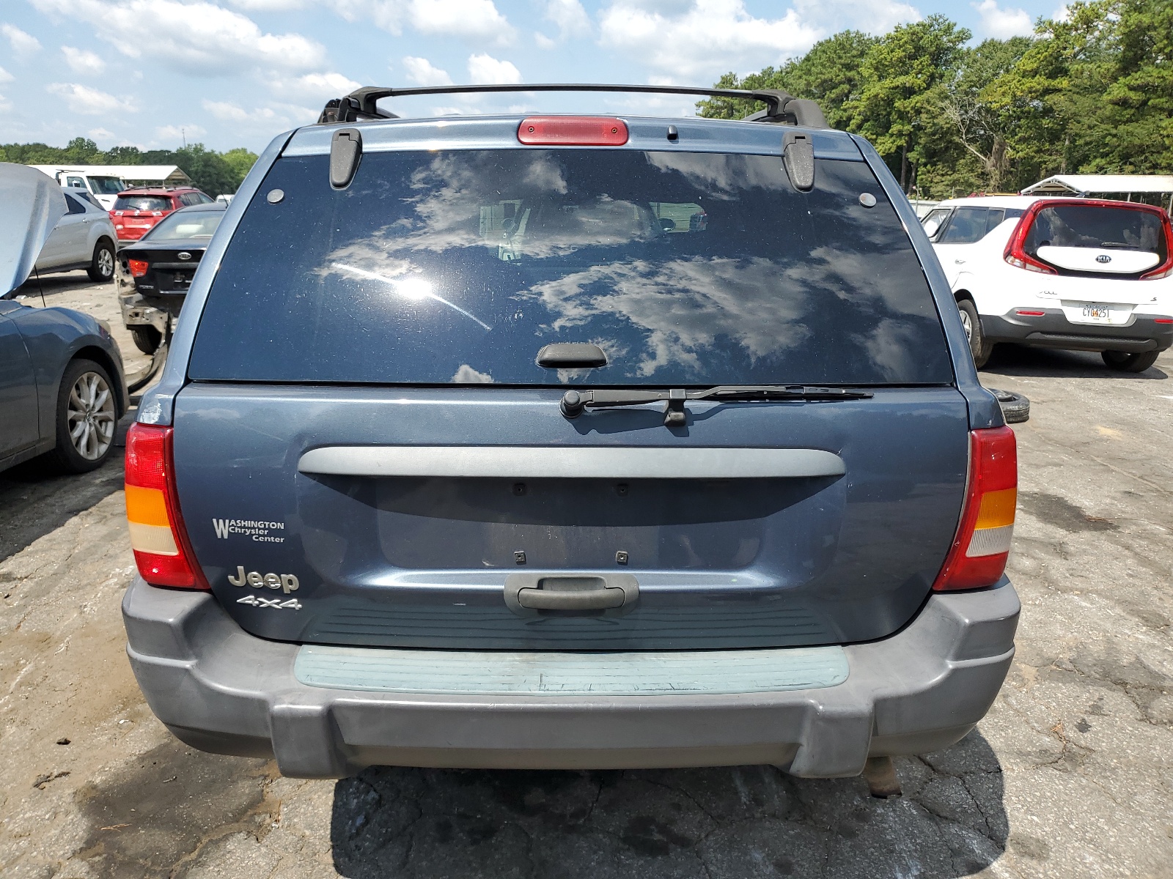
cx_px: 586
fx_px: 881
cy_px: 440
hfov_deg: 67.3
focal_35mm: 26
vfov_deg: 53.1
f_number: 1.5
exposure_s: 1/2000
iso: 50
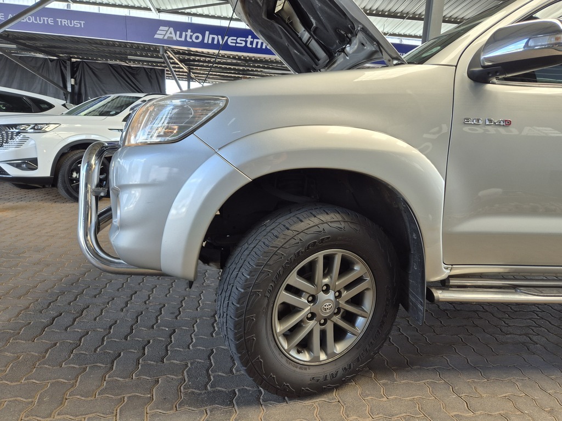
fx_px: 373
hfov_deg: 73.9
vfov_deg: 58.9
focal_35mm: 23
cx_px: 281
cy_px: 210
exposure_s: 1/180
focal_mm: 5.4
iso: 50
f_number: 1.8
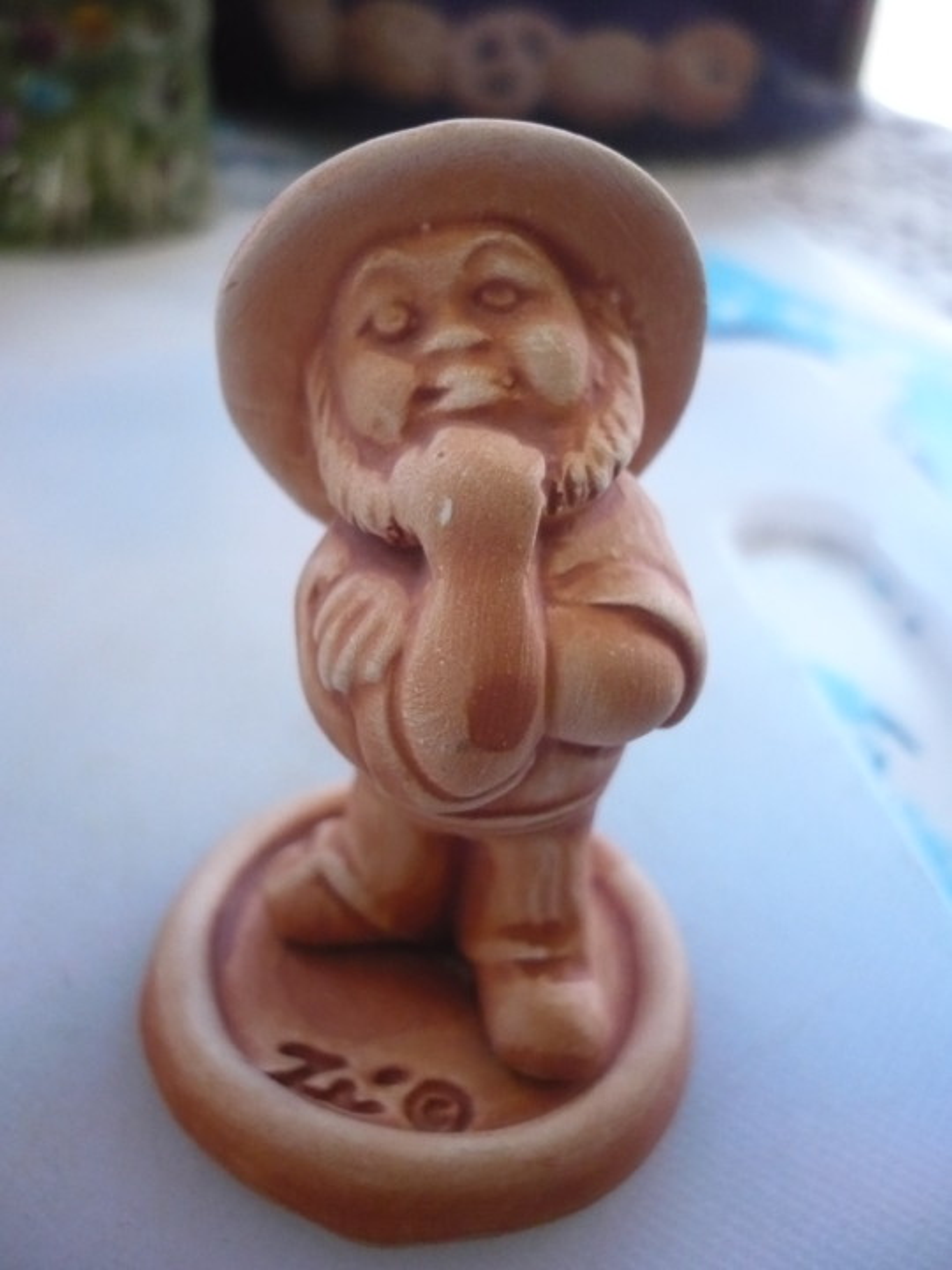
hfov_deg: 40.7
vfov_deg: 52.6
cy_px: 635
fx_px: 1283
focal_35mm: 35
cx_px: 476
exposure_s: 1/125
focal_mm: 5.8
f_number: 2.8
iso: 400
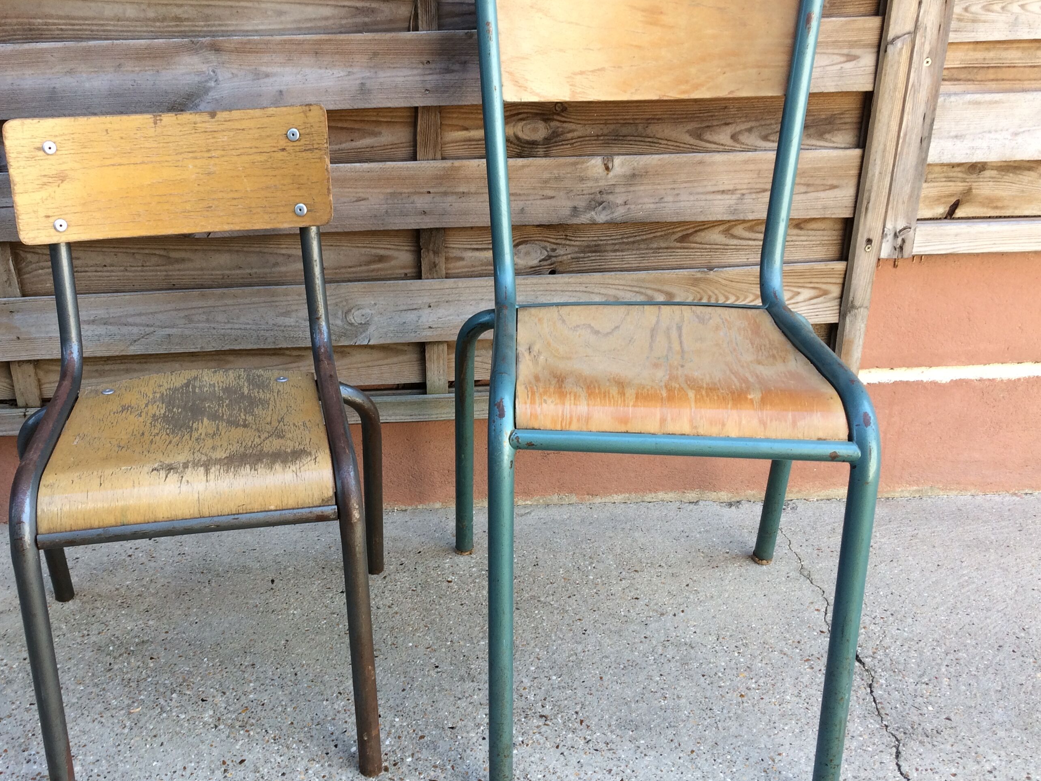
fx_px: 1113
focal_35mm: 37
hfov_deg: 49.6
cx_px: 383
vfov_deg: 38.7
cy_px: 366
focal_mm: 4.15
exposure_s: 1/130
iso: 32
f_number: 2.2
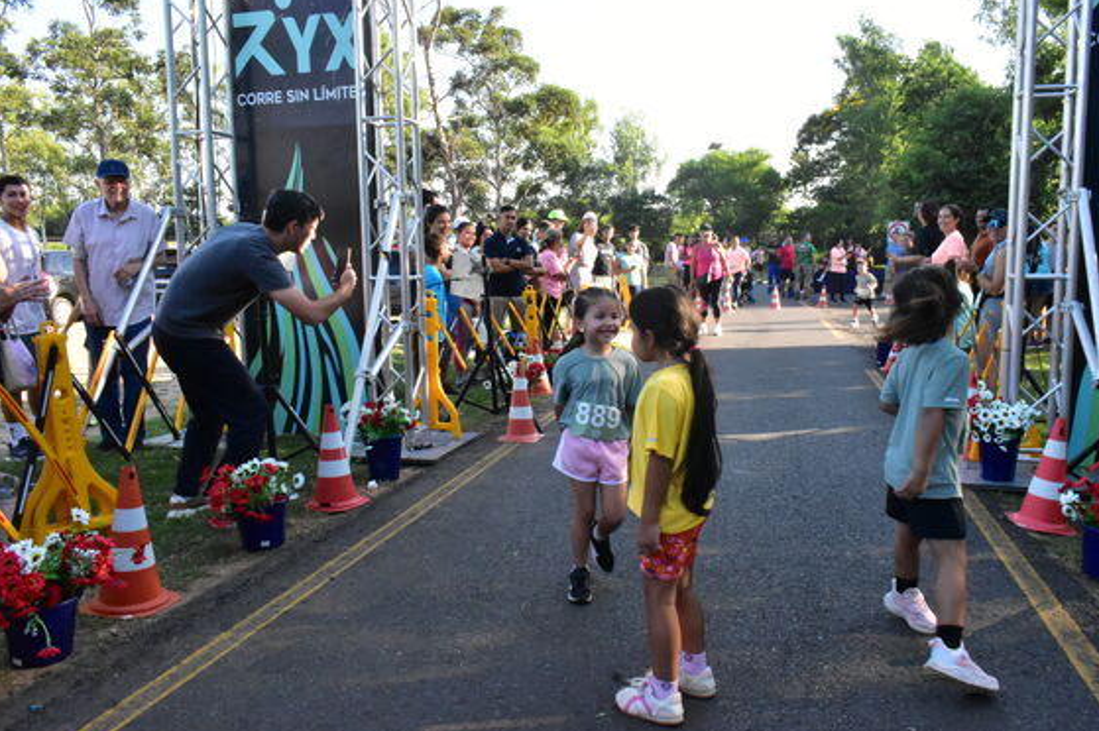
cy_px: 367
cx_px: 588
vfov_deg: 44.9
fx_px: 885
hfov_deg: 63.6
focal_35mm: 29
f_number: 22
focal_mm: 18
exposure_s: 1/250
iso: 3200
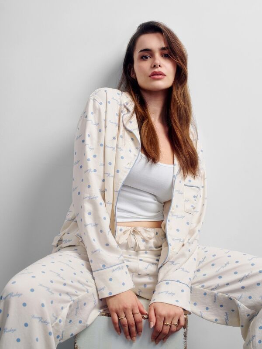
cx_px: 131
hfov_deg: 28.0
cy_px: 174
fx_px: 525
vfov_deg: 36.8
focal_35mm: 52
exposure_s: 1/125
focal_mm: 66.3
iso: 800
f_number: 8
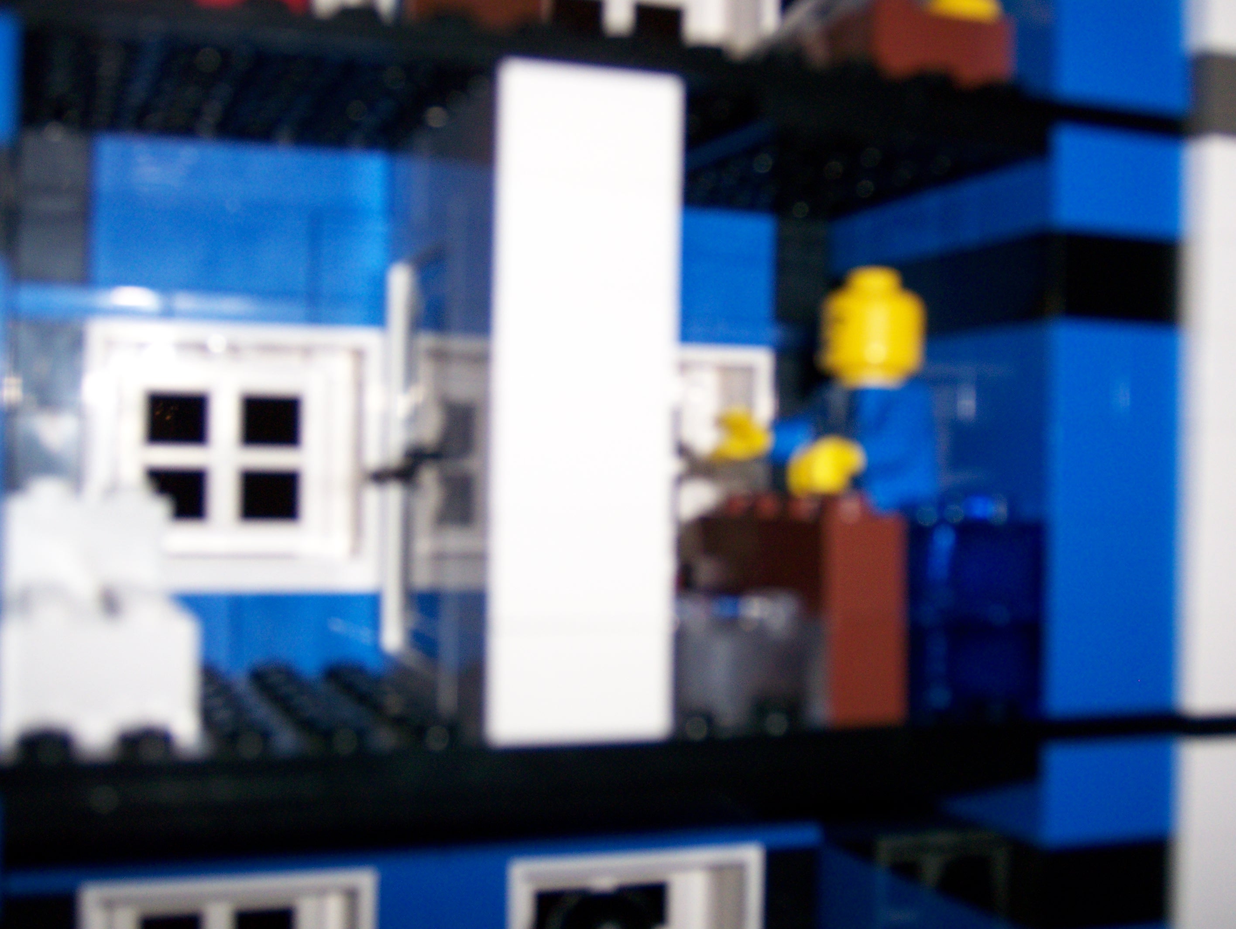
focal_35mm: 45
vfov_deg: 32.2
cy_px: 464
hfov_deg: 42.0
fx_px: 1608
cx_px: 618
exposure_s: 1/60
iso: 160
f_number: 3.1
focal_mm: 7.5
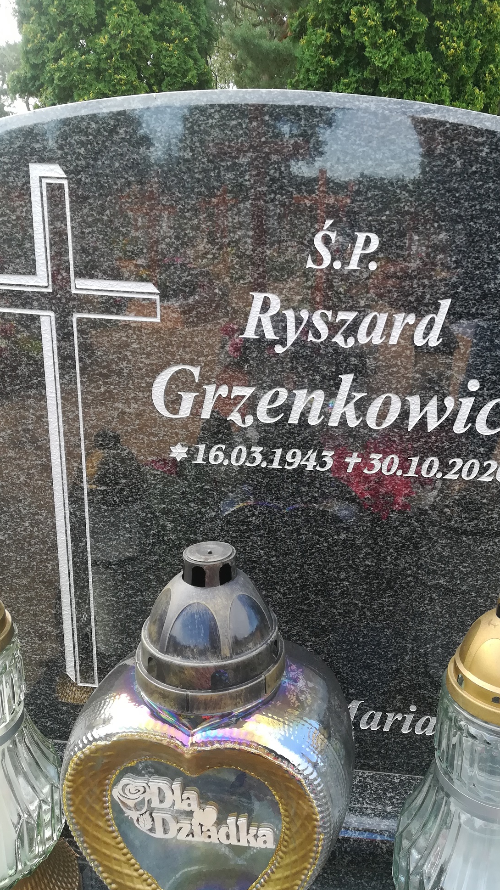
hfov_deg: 39.8
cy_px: 443
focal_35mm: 29
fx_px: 684
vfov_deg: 66.1
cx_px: 322
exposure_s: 1/121
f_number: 2.2
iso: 50
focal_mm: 3.83
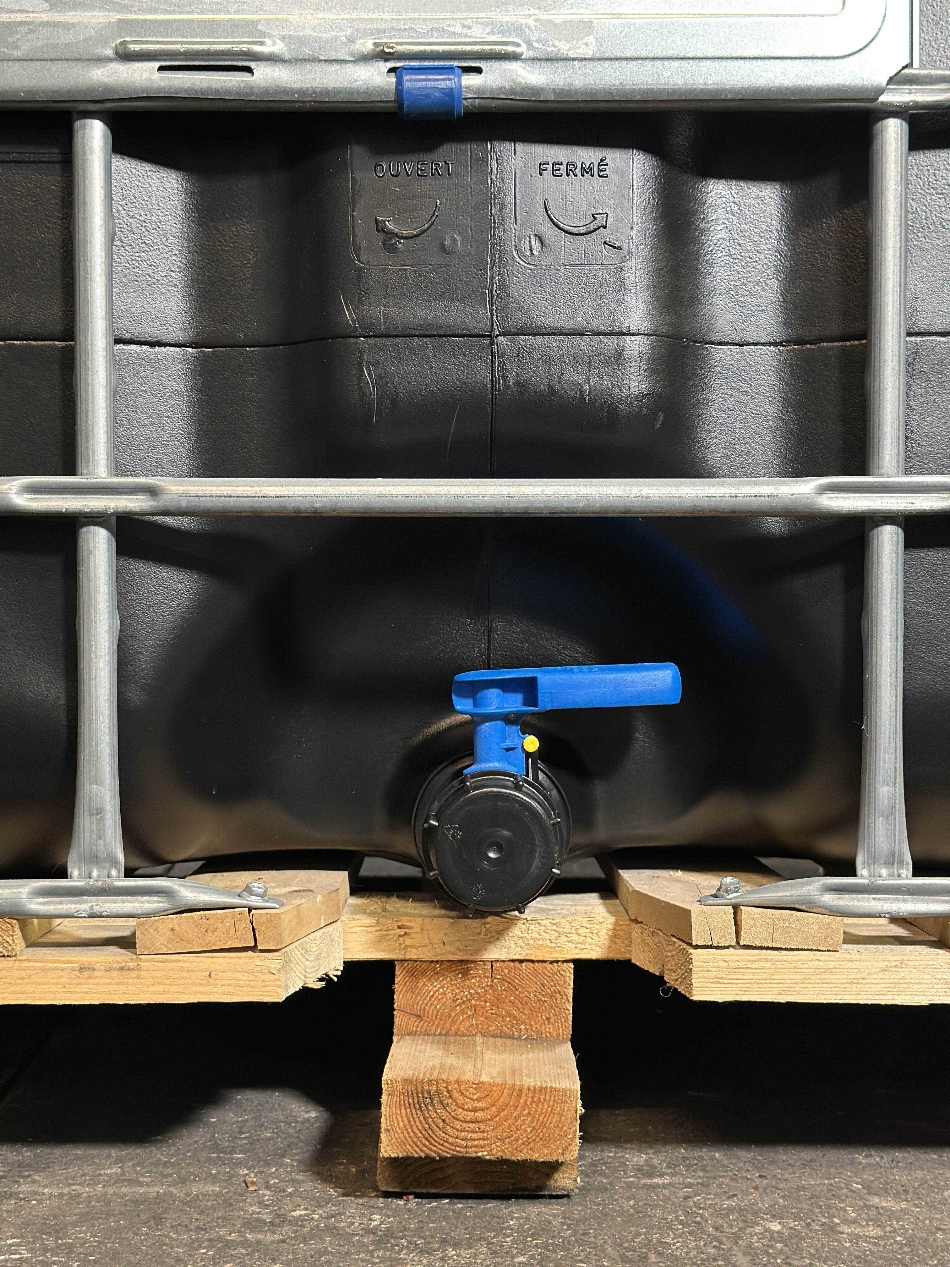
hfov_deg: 30.3
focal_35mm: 48
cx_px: 475
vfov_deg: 39.7
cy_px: 634
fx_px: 1756
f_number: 1.78
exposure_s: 1/33
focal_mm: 6.86
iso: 320
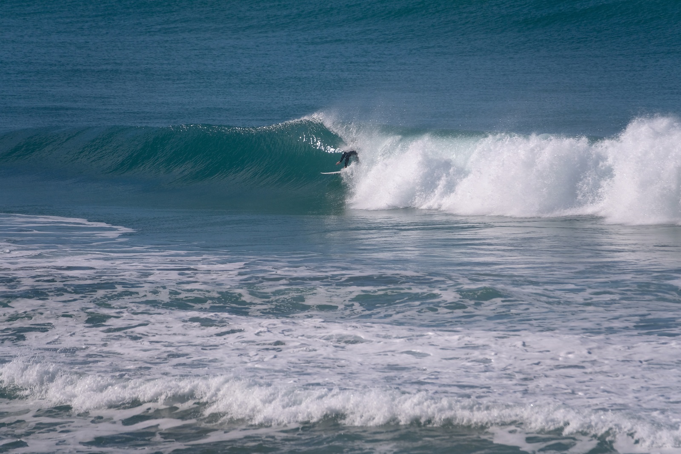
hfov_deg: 3.9
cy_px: 227
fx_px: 9988
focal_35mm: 528
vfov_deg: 2.6
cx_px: 340
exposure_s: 1/2000
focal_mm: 352
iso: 200
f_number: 7.1
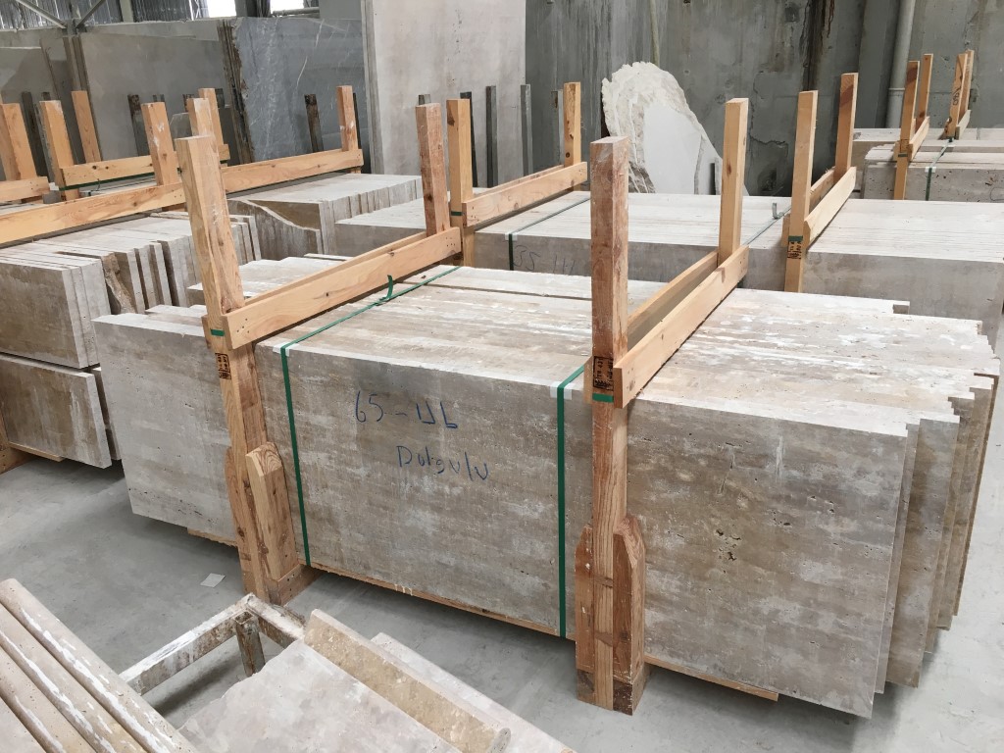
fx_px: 841
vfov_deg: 48.2
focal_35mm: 29
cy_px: 376
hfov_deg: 61.7
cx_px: 502
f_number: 2.2
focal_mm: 4.15
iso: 25
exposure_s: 1/33
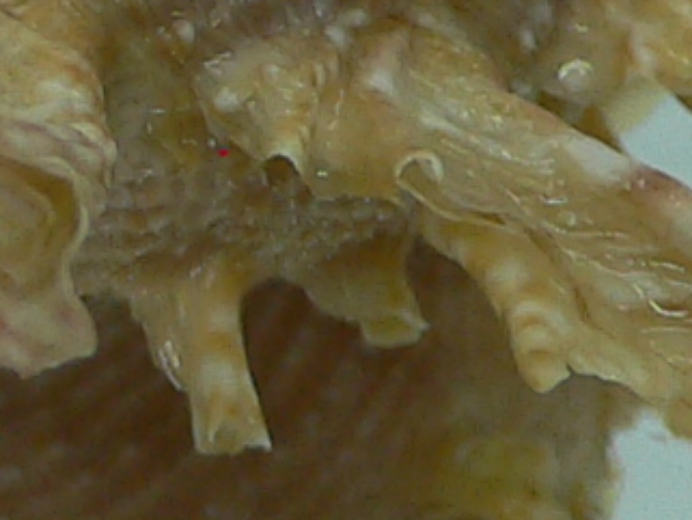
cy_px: -168
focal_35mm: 220
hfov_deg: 8.9
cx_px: -19
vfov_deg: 6.7
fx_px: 4400
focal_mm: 4.6
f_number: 2.8
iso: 80
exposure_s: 1/60
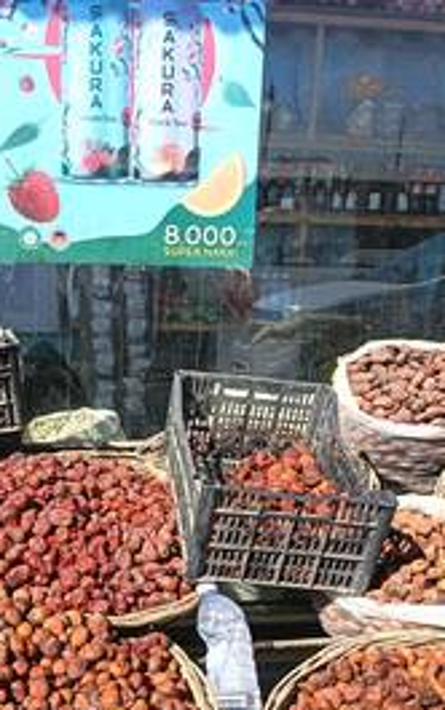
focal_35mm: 46
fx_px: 891
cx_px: 166
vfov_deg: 43.0
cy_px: 461
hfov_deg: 27.9
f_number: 1.75
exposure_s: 1/601
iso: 100
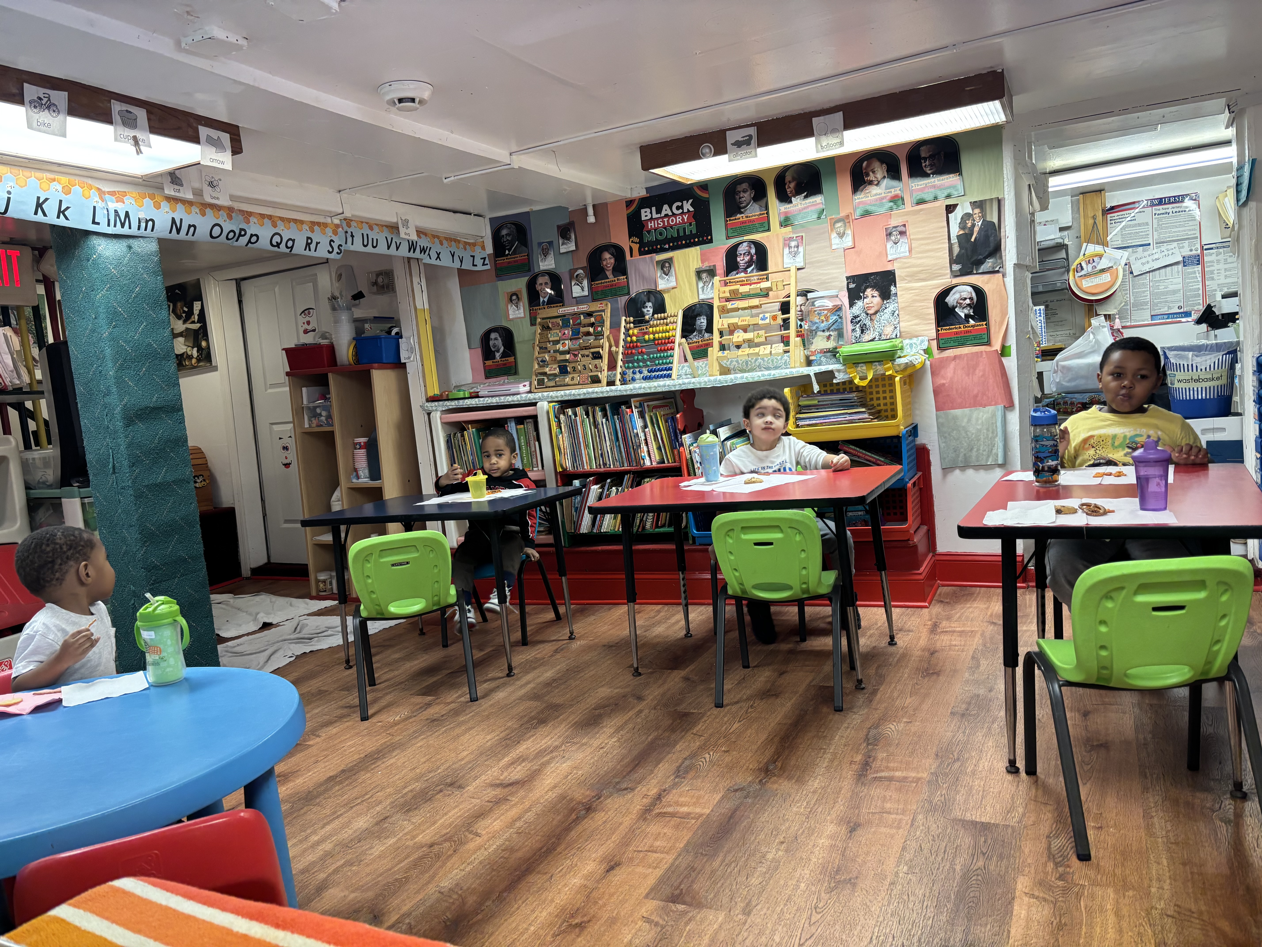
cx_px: 631
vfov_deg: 53.1
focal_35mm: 26
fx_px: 948
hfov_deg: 67.3
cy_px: 474
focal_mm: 5.96
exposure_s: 1/60
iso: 200
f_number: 1.6
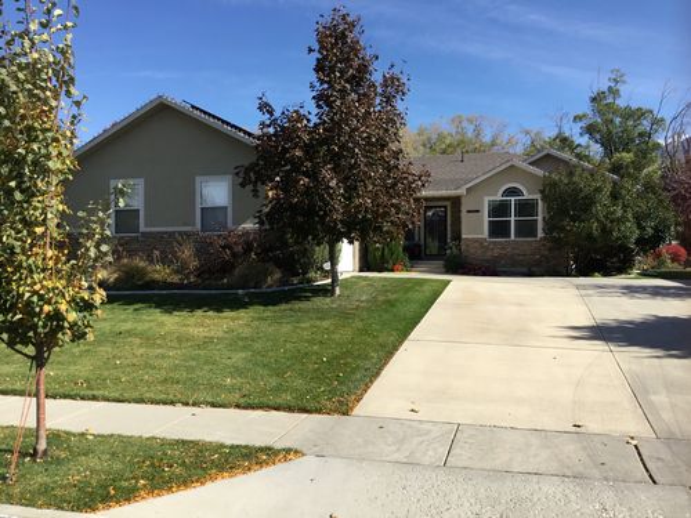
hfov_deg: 58.4
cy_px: 259
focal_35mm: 31
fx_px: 619
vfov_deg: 45.4
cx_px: 346
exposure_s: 1/1131
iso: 25
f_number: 2.4
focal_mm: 3.3
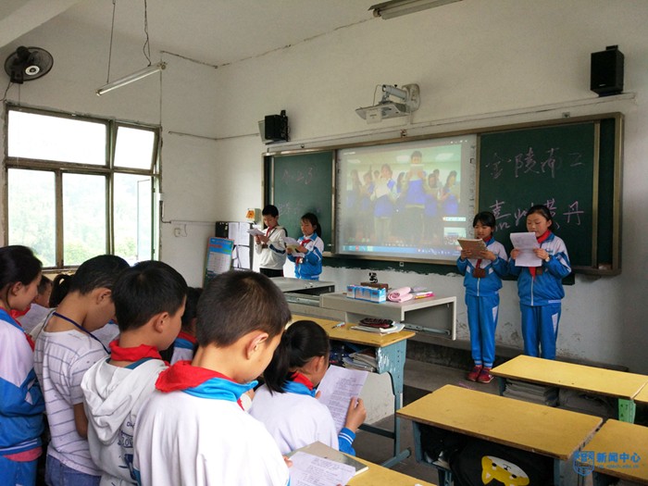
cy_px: 243
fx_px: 524
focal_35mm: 28
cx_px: 324
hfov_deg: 63.4
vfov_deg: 49.7
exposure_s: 1/50
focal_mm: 4.26
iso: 245
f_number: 2
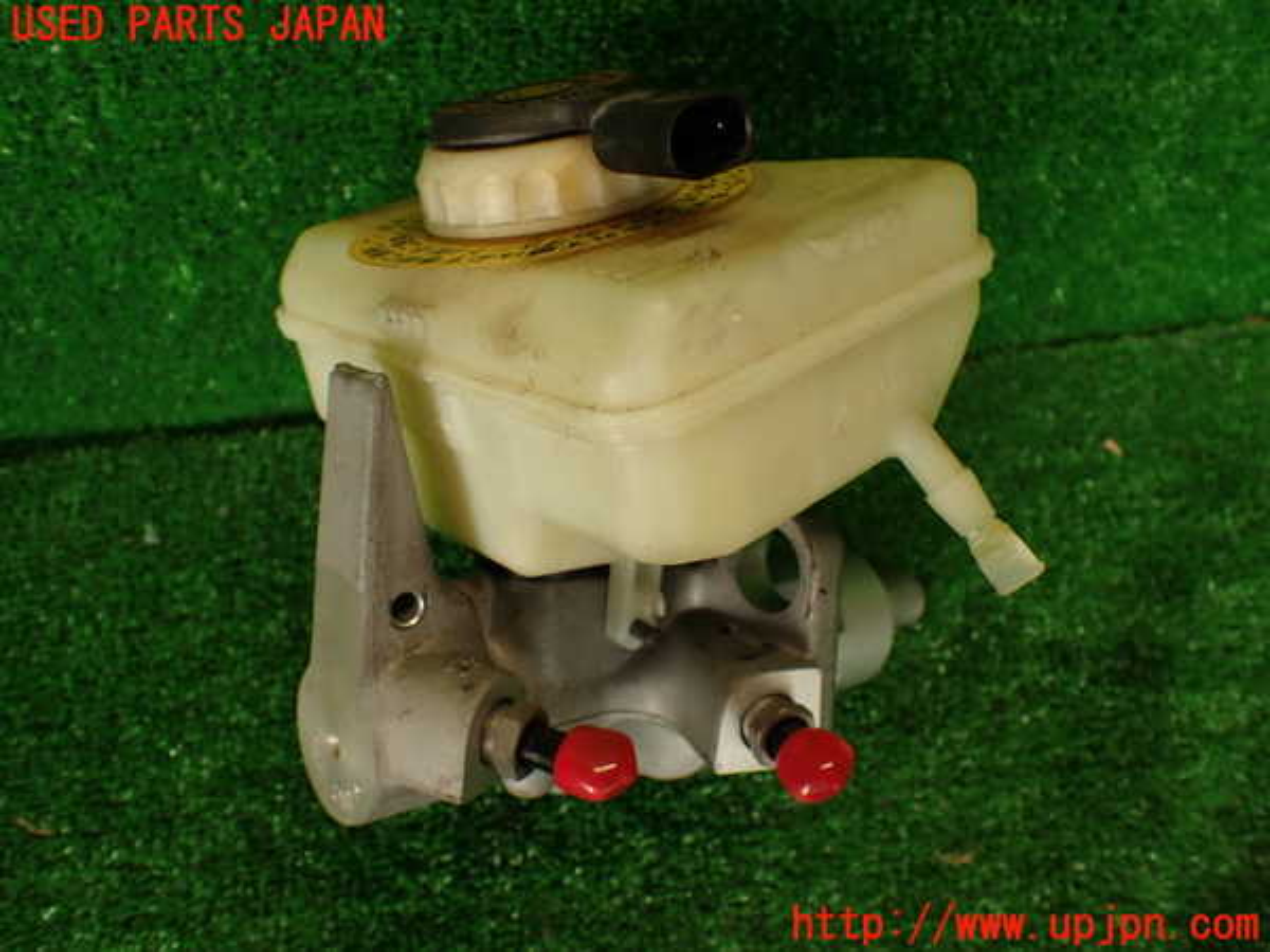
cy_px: 476
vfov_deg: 46.8
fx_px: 1101
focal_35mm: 30
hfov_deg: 60.0
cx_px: 635
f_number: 2.3
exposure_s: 1/60
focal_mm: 5.4
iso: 100
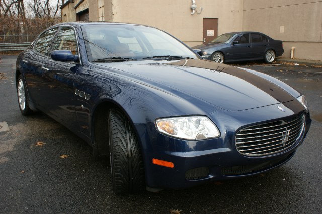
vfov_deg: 39.9
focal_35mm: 33
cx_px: 161
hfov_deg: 57.3
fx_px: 295
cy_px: 107
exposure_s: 1/80
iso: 100
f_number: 6.3
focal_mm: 22
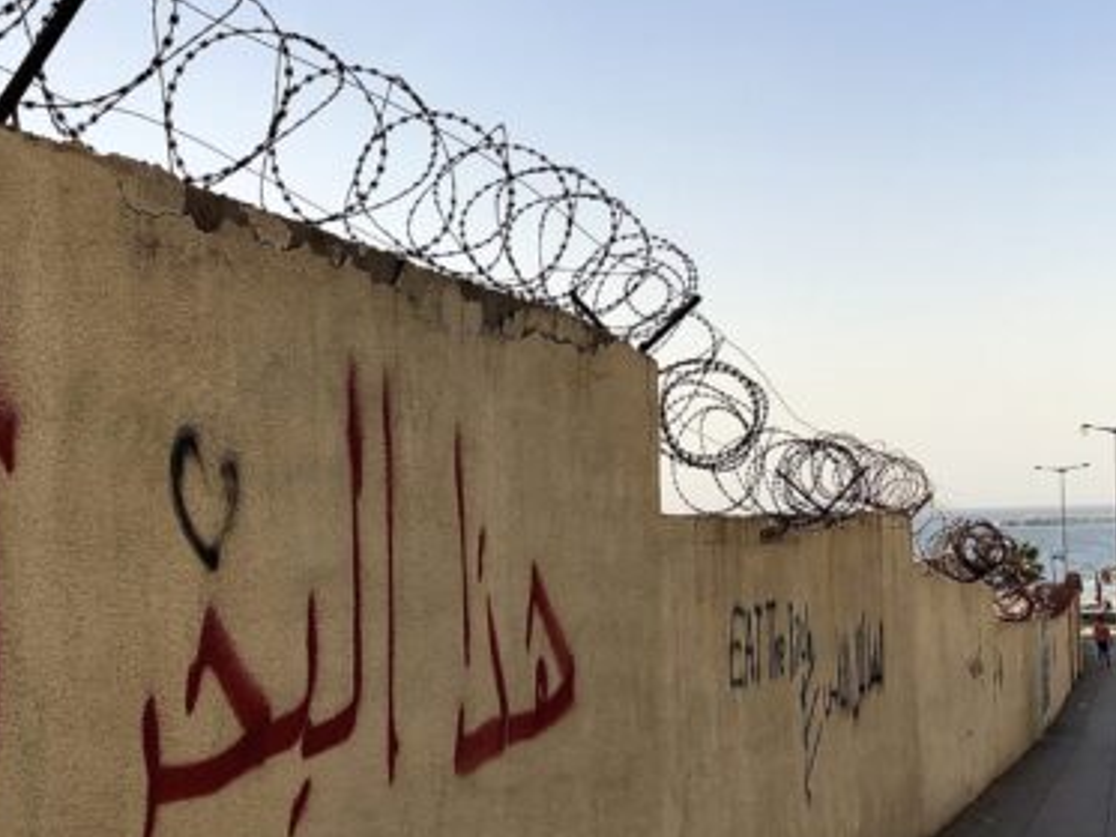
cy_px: 481
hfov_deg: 35.4
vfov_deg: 27.0
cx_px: 428
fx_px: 1741
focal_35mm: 54
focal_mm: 4
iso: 20
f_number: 1.8
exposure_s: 1/1000
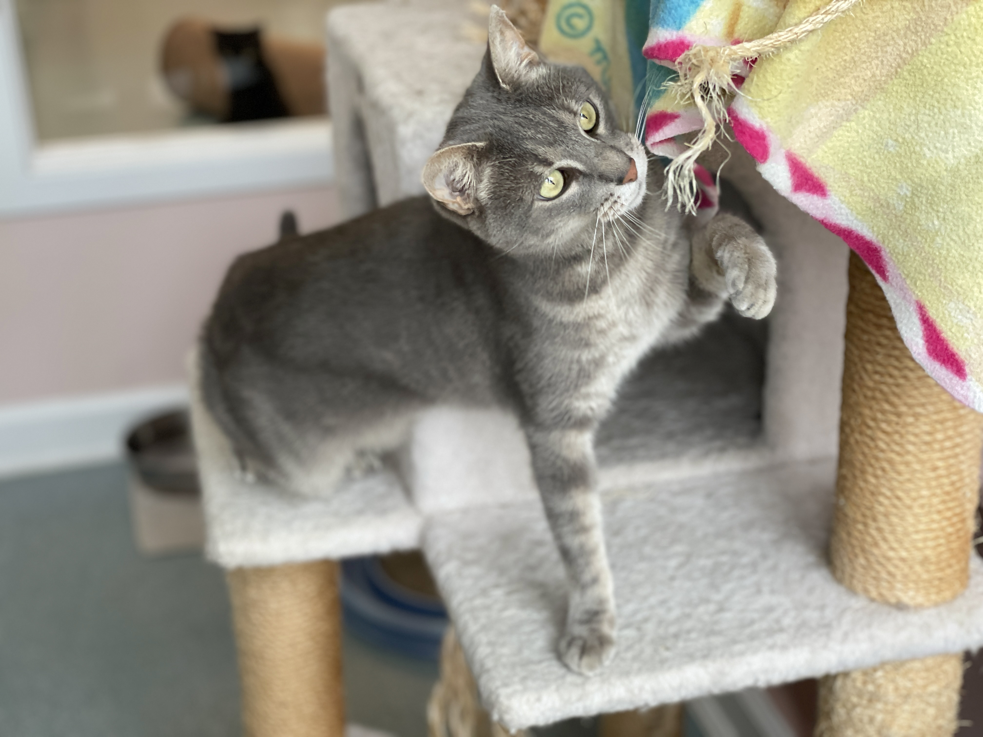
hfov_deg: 36.8
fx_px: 1477
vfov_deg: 28.0
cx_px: 492
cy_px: 368
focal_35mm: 52
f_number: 2
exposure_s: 1/122
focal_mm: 6
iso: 80
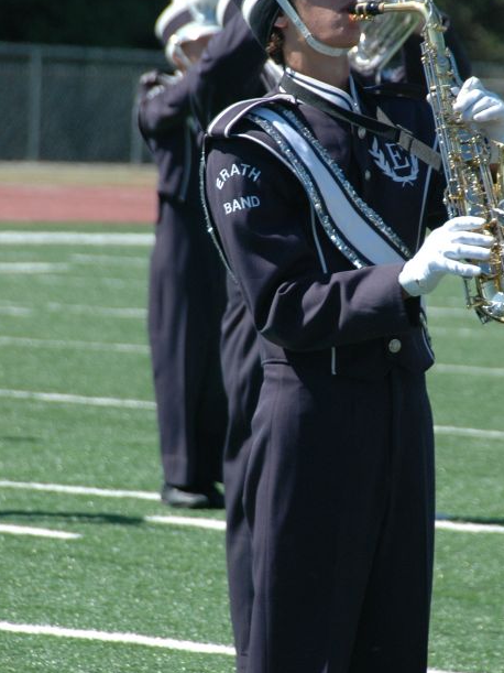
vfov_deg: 4.1
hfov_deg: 3.1
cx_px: 336
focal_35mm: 483
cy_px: 287
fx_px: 9380
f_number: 6.3
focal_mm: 200
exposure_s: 1/640
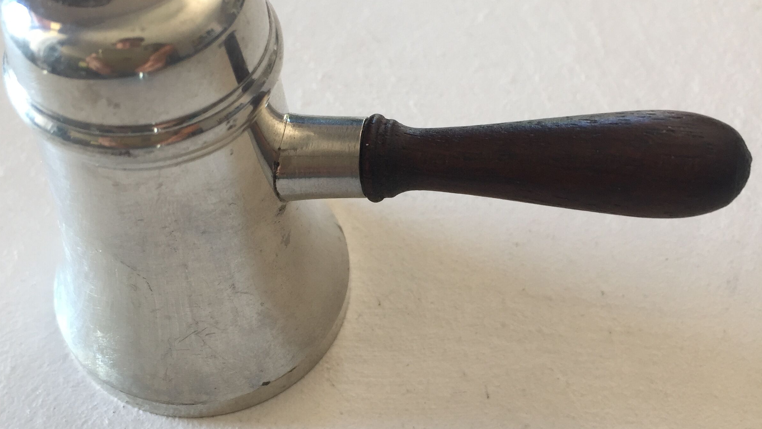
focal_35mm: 43
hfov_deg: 47.4
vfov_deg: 27.7
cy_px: 221
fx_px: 869
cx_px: 375
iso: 40
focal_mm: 4.15
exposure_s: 1/50
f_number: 2.2
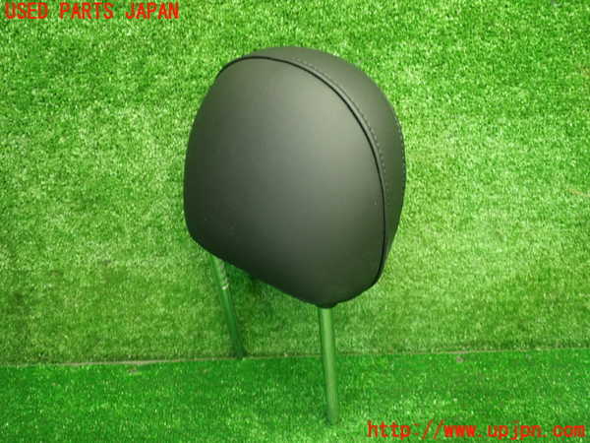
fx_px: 511
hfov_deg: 60.0
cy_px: 222
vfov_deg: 46.8
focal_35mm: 30
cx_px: 295
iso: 250
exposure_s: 1/30
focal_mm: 5.4
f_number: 2.3
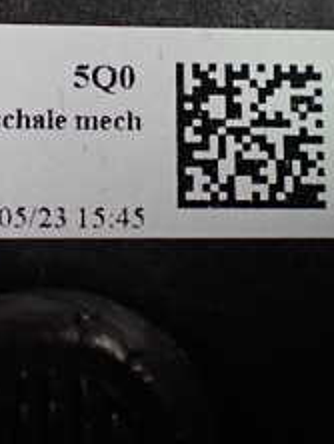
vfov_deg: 23.8
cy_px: 110
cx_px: 152
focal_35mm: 81
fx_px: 1040
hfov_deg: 18.2
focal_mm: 5.4
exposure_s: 1/125
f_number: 2.3
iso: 500
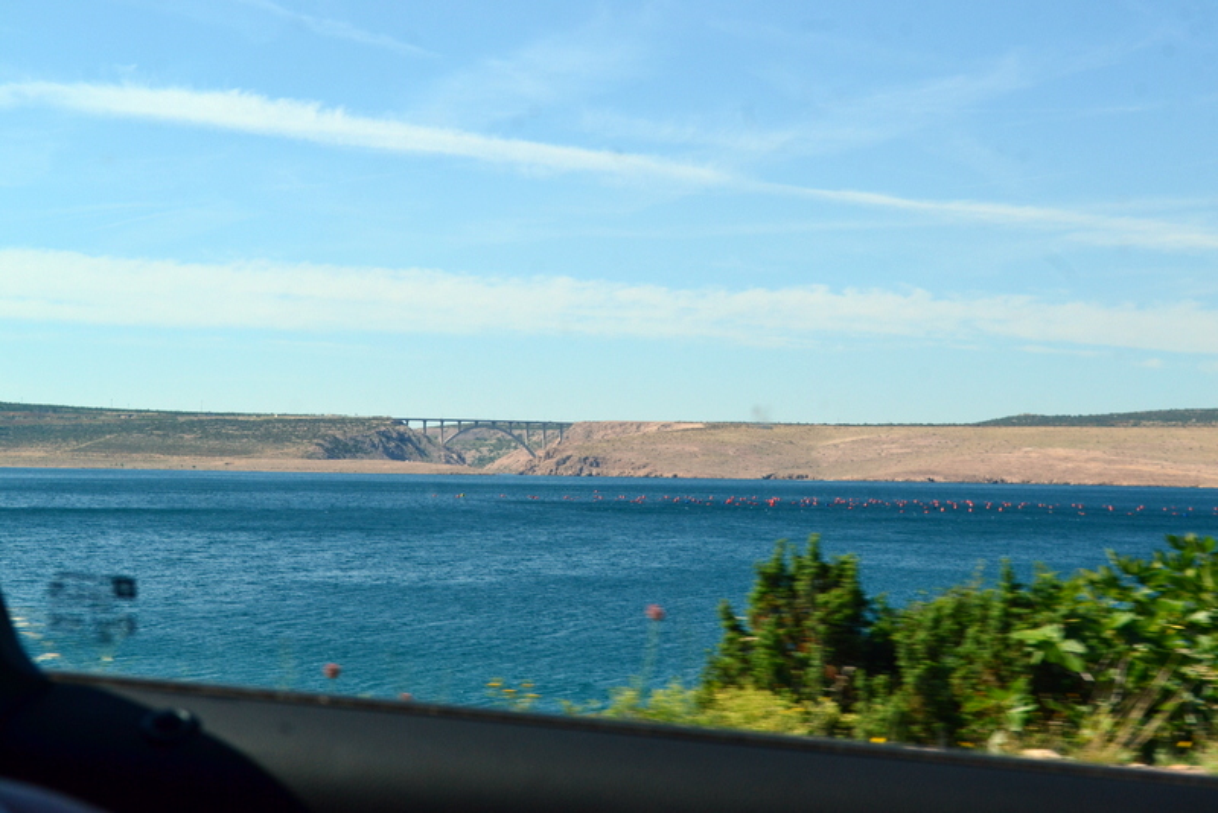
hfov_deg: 31.9
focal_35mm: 63
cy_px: 406
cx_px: 609
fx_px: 2132
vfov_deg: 21.6
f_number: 11
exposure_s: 1/500
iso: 400
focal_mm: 42
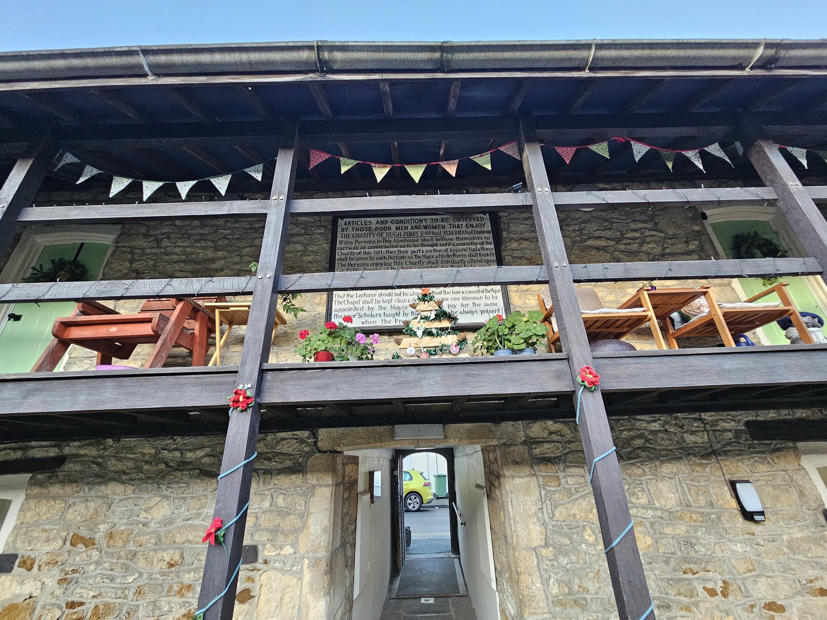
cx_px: 414
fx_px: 311
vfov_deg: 89.9
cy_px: 310
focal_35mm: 13
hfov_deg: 106.2
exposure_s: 1/70.8
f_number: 2.2
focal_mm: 2.2
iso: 200
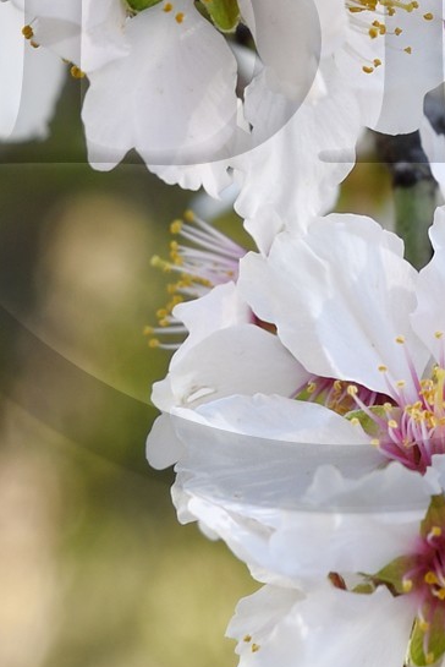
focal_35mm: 264
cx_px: 350
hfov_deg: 5.2
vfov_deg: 7.7
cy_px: -61
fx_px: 4888
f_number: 8
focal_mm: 60
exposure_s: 1/160
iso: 200
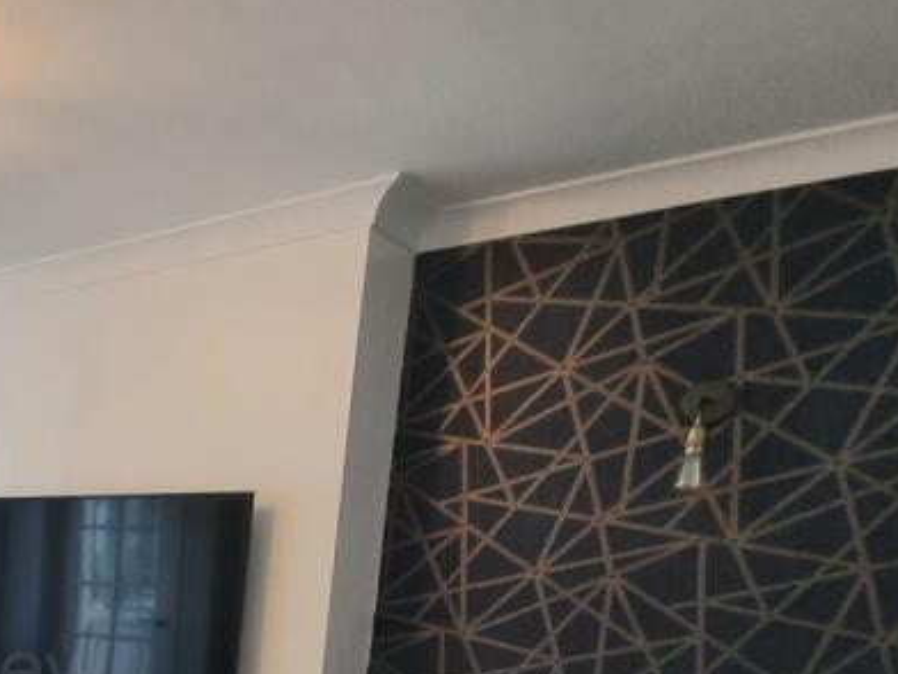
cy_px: 685
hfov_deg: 39.2
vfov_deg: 37.1
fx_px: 882
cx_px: -179
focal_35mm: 34
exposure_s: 1/60.2
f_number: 2.2
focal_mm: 2.2
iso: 125
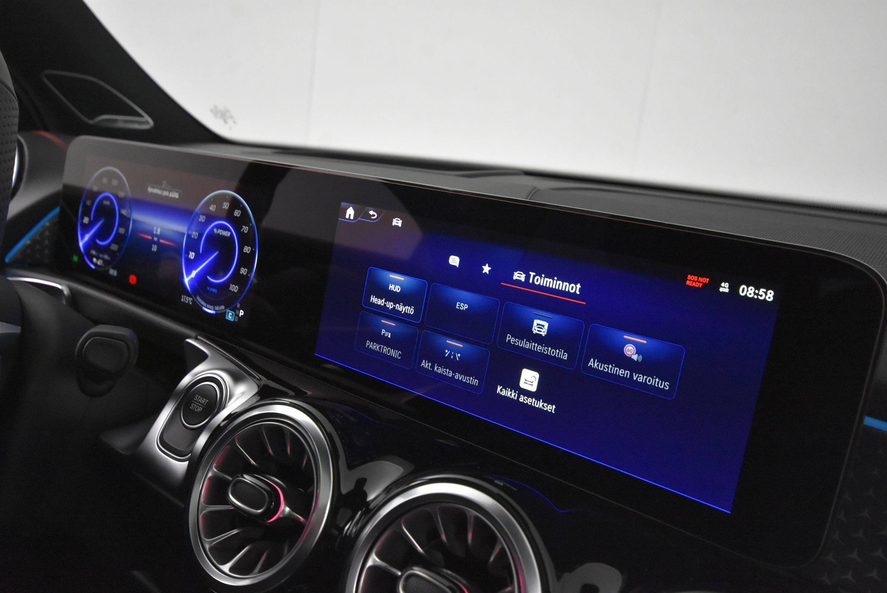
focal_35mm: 30
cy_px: 296
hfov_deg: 61.9
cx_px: 444
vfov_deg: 43.7
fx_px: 740
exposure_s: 1/60
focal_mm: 20
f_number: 5.6
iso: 5000
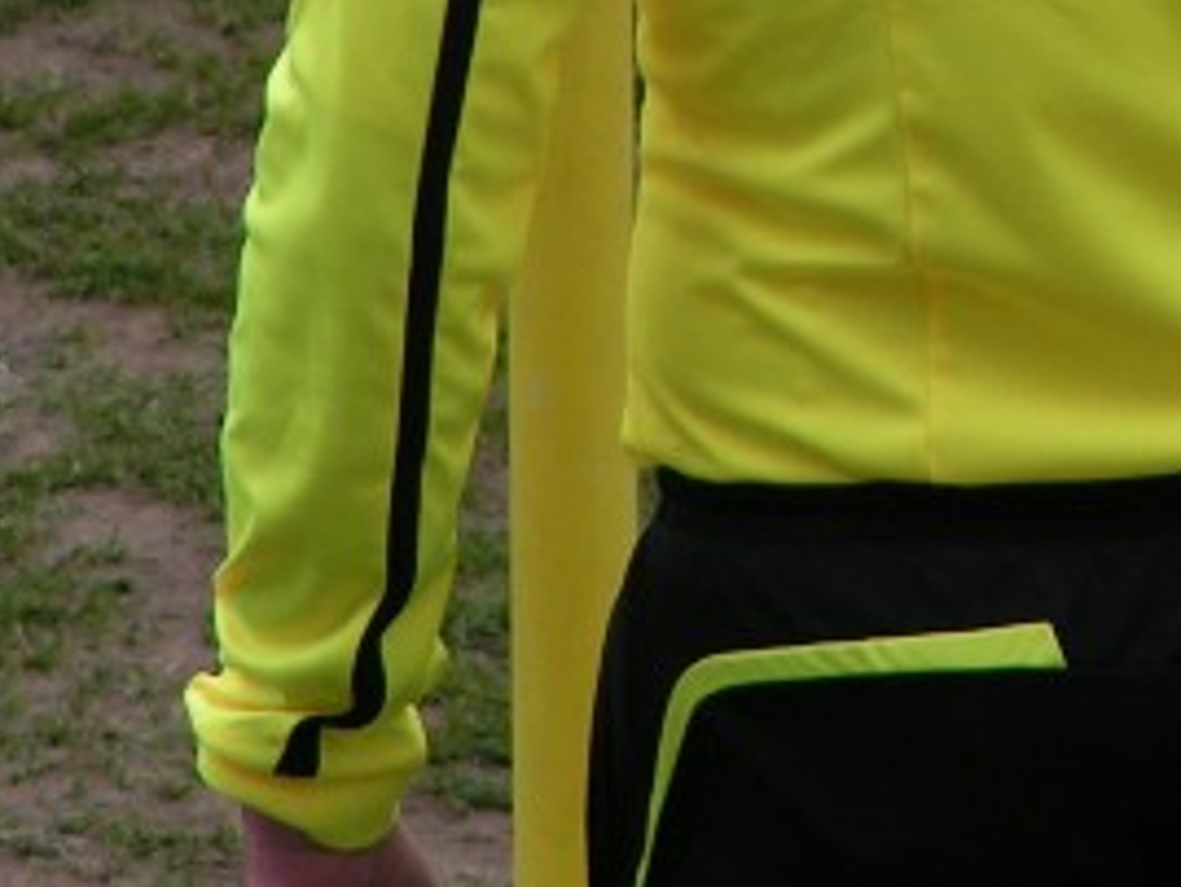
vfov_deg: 1.3
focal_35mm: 1129
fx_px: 38535
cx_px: 1177
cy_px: -382
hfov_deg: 1.8
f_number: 4.5
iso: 50
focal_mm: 58
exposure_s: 1/400
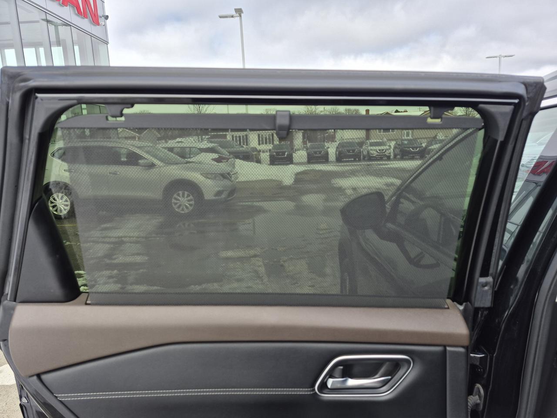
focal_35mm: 23
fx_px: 370
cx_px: 278
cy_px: 209
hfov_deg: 73.9
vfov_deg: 58.9
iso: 25
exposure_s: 1/481
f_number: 1.8
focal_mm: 5.4
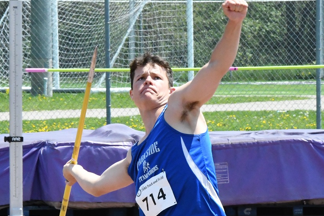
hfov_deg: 6.3
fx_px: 2925
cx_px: 135
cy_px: 126
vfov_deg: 4.2
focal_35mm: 325
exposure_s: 1/1000
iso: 4500
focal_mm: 180
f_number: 20
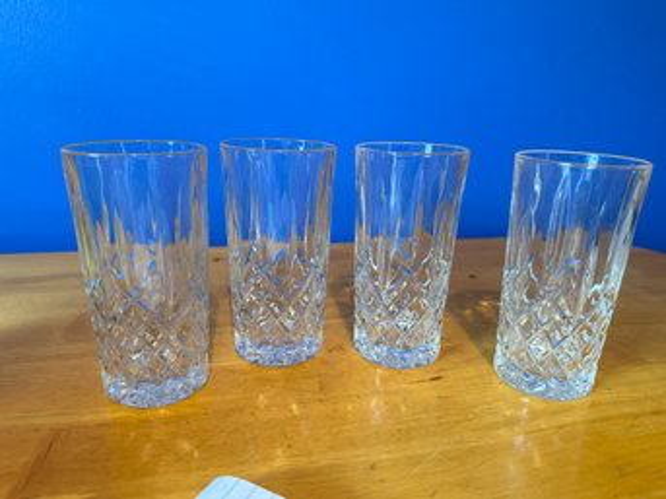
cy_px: 250
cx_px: 333
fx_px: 462
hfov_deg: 71.6
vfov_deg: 56.8
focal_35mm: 24
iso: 500
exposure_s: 1/60
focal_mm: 6.86
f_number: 1.78
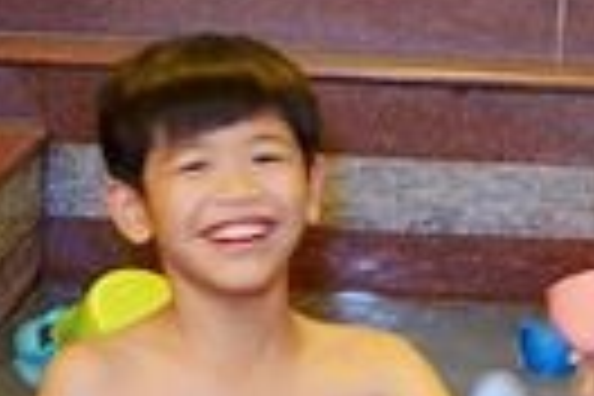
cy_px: 331
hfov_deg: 17.2
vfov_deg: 11.6
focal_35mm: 118
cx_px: 490
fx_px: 1947
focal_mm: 9
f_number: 2.8
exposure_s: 1/13
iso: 800
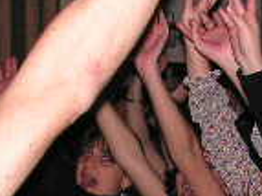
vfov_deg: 9.1
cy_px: 200
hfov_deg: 12.2
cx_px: 220
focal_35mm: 161
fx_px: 1218
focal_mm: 6
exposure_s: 1/40
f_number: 3.2
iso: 200
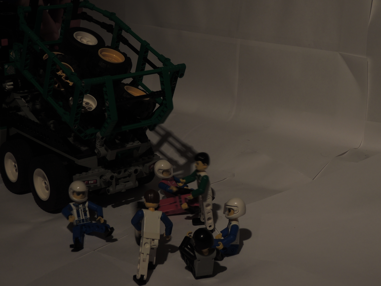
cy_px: 143
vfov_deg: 21.0
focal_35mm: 70
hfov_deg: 27.8
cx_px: 190
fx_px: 770
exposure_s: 1/30
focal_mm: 12.4
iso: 100
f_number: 3.9
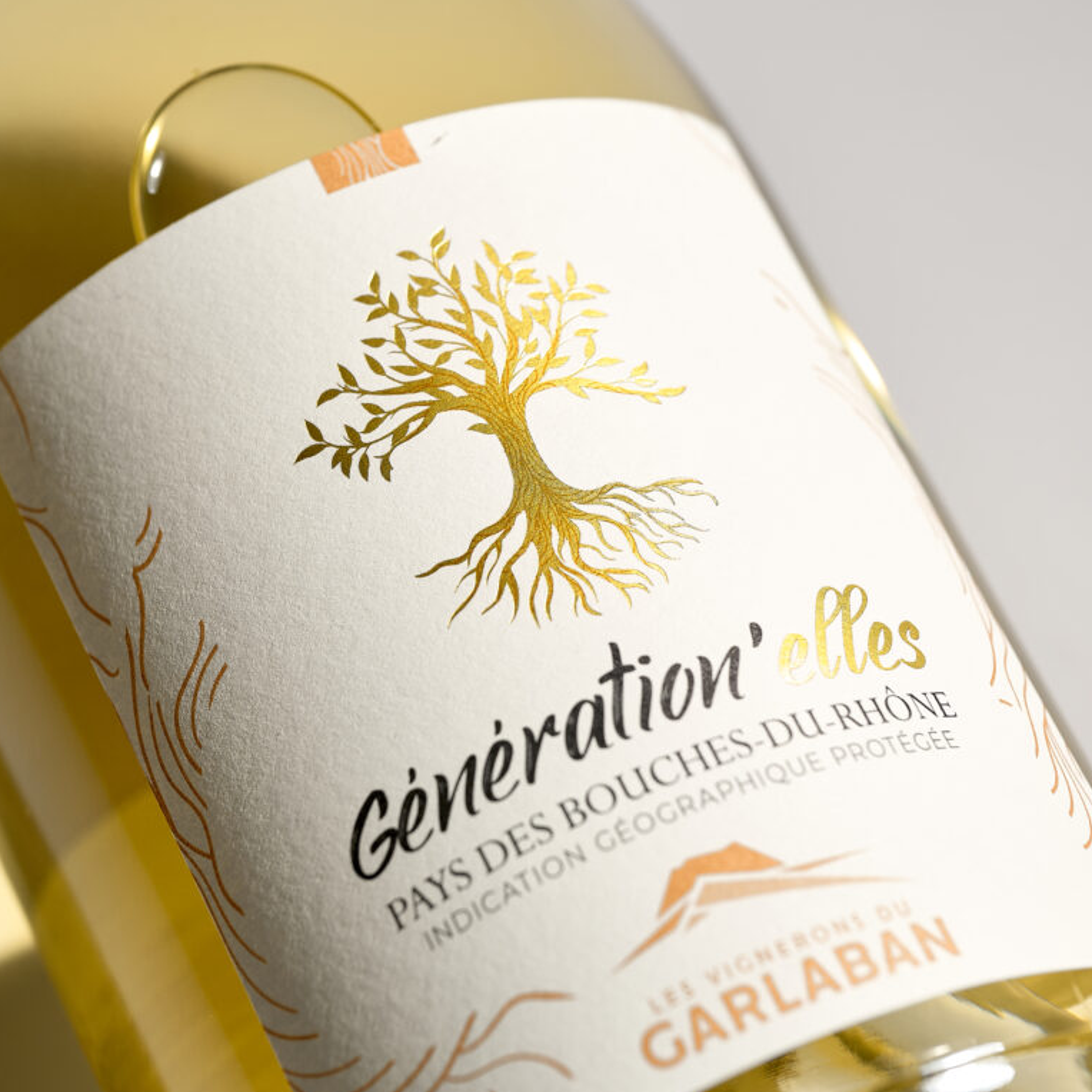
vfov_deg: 12.4
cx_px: 545
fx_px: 5032
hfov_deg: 12.4
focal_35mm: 141
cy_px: 576
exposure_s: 1/125
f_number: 9
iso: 32
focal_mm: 110
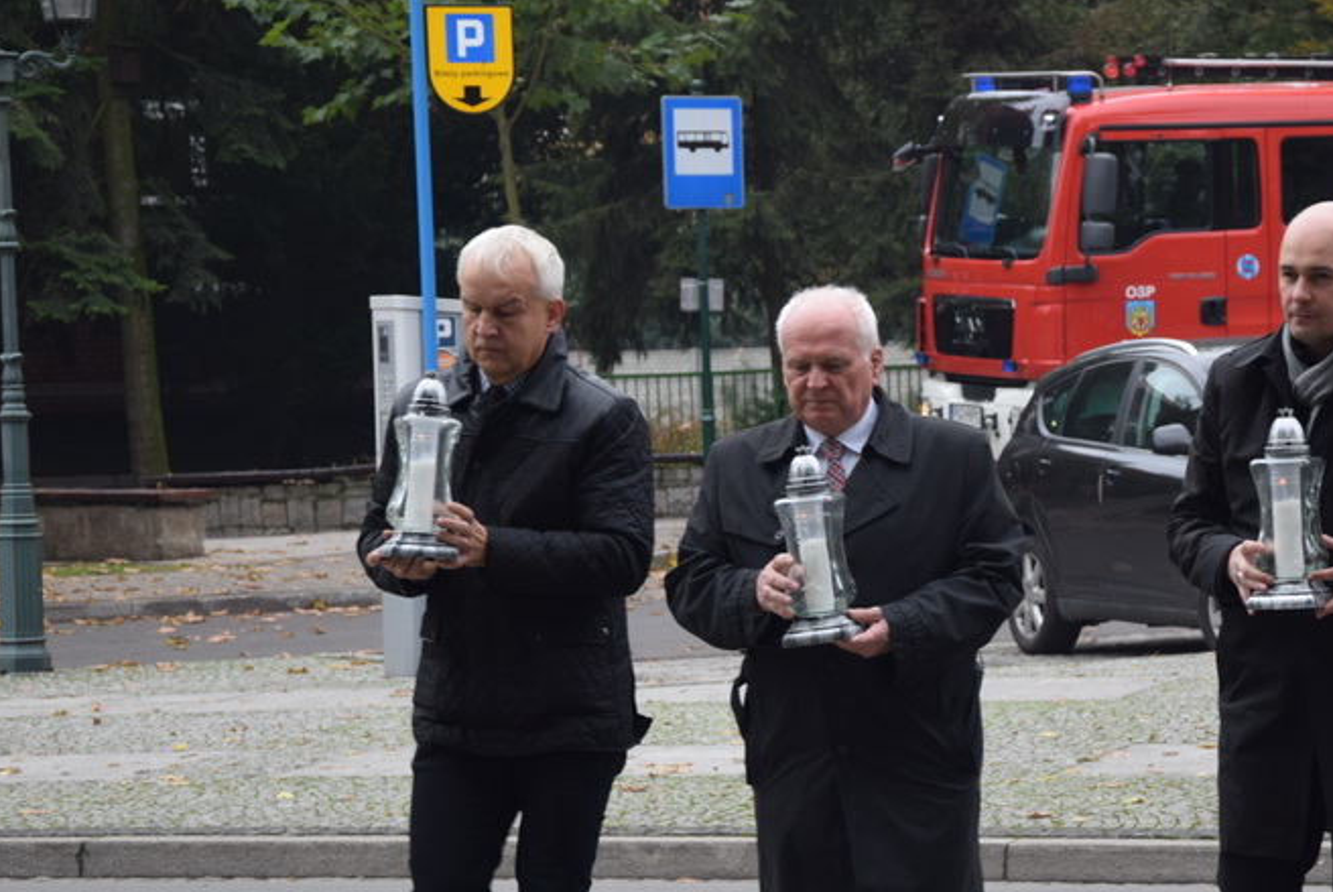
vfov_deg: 8.6
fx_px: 5931
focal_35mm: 160
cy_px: 564
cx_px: 977
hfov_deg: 12.8
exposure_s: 1/160
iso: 400
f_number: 6.3
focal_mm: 70
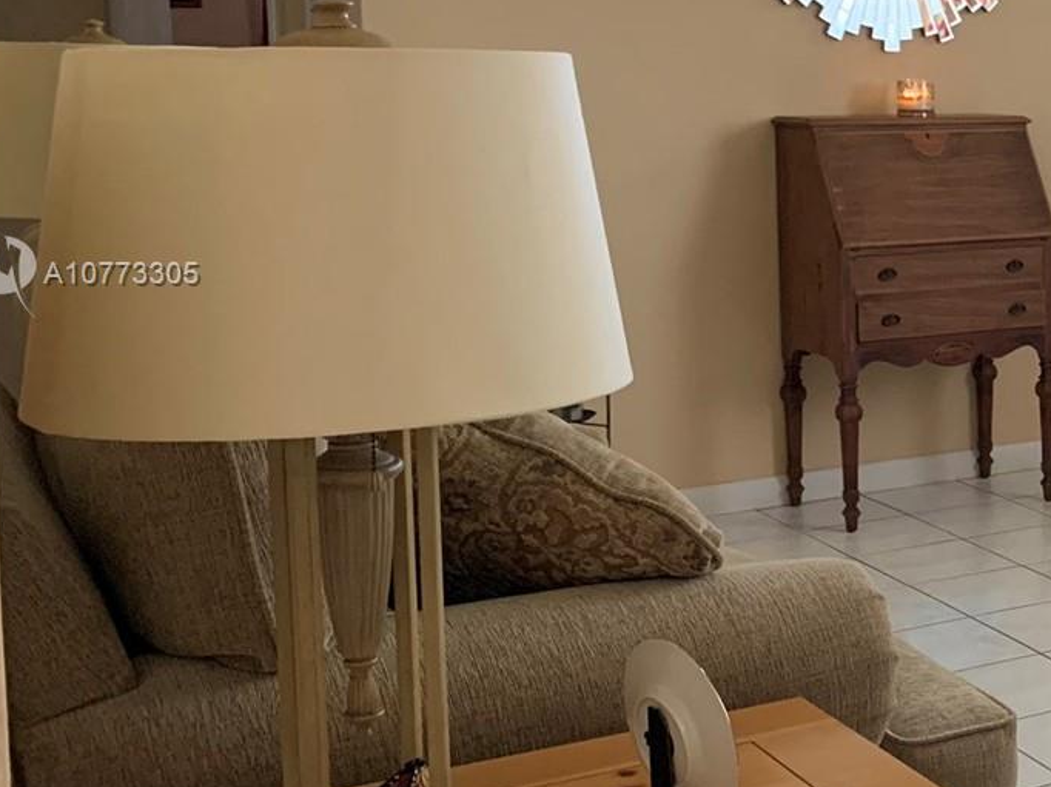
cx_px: 1188
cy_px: 276
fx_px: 1851
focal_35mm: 61
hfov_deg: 28.5
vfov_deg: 23.9
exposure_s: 1/40
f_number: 1.8
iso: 400
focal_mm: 4.25
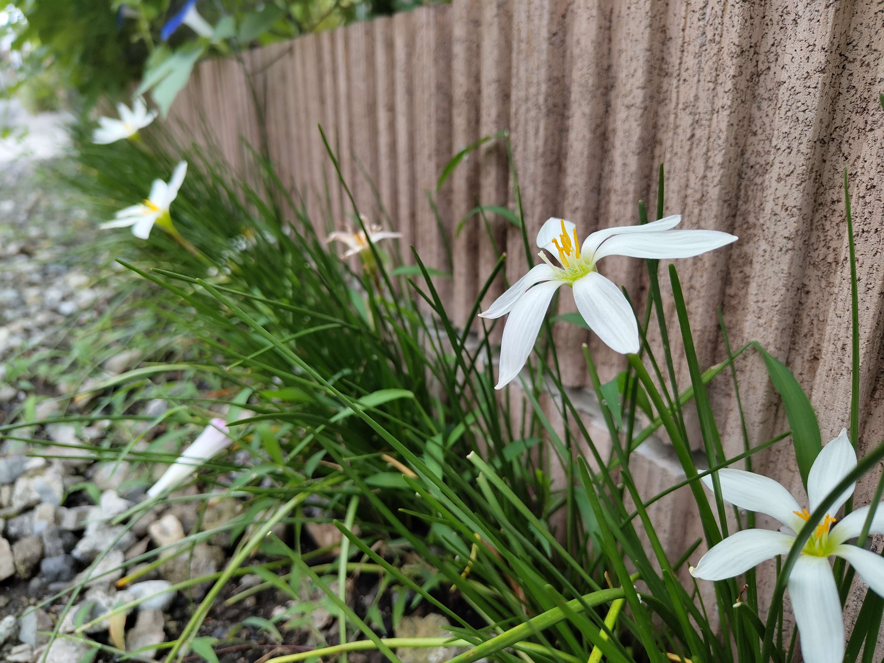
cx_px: 442
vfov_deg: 56.8
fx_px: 613
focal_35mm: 24
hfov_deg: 71.6
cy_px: 332
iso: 100
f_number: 1.88
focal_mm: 5.59
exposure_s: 1/244
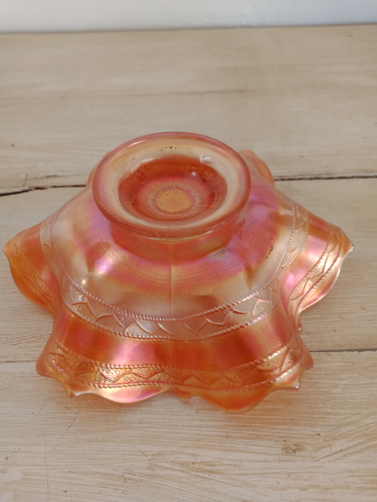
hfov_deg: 51.4
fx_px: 392
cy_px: 251
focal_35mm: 27
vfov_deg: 65.3
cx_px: 188
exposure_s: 1/33.3
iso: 285
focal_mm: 3.54
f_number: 2
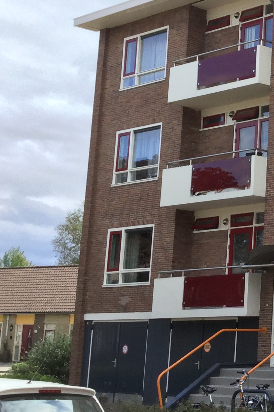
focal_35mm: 83
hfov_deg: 15.0
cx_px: 433
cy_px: 112
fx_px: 948
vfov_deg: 24.3
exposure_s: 1/608
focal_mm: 3.3
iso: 25
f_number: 2.4
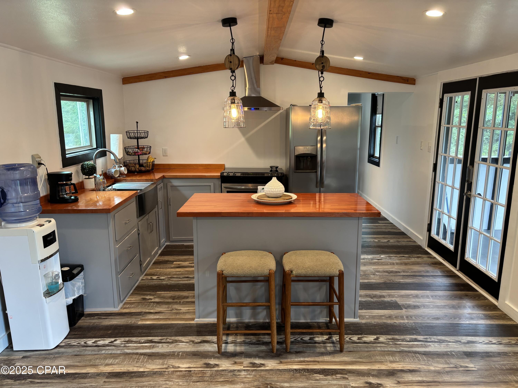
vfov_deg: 53.1
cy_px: 194
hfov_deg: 67.3
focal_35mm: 26
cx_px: 259
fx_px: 389
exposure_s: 1/60
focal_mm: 5.96
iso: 100
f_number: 1.6
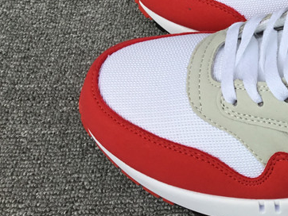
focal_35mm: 77
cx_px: 348
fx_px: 641
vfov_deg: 18.9
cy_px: 31
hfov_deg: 23.2
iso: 25
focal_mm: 3.3
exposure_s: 1/117
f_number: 2.4
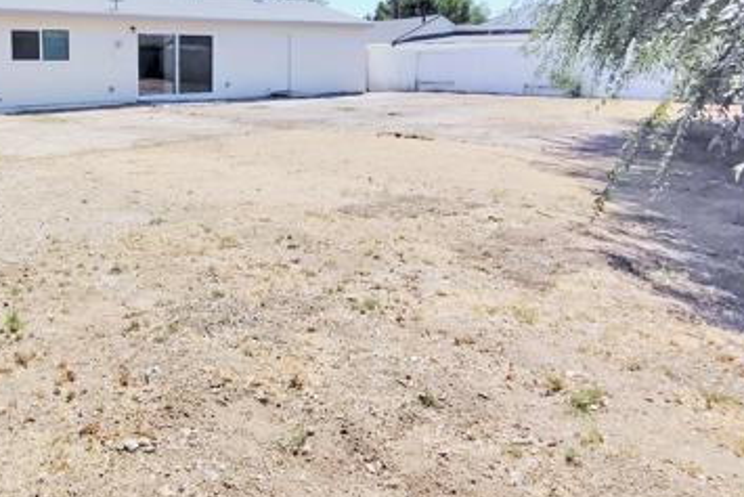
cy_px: 122
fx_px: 620
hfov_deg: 58.1
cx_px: 170
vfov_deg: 42.3
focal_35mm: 30
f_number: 2.2
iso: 101
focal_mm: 2.13
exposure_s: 1/1380
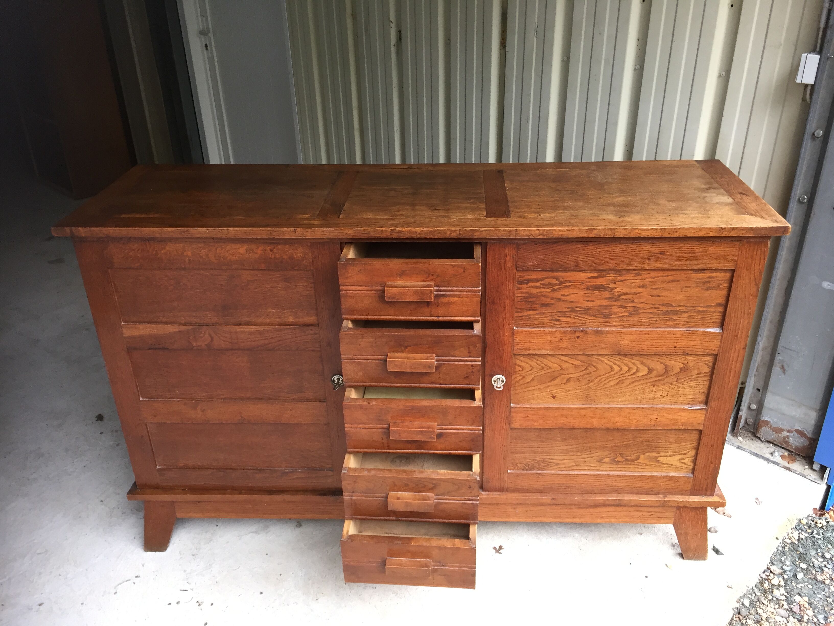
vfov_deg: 48.2
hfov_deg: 61.7
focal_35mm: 29
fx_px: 699
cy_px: 313
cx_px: 417
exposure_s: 1/33
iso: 100
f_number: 2.2
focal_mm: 4.15
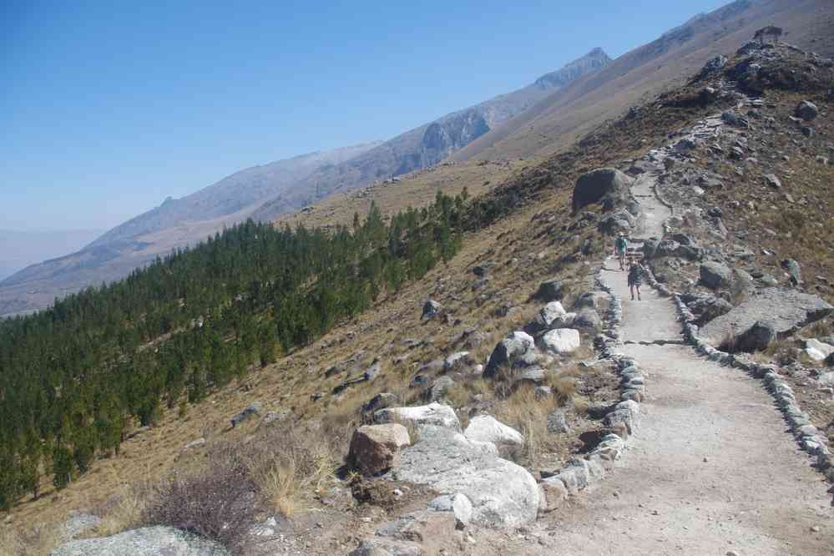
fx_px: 695
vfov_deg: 43.6
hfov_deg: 61.9
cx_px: 417
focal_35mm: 30
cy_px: 278
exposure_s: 1/100
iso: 200
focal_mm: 20
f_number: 11
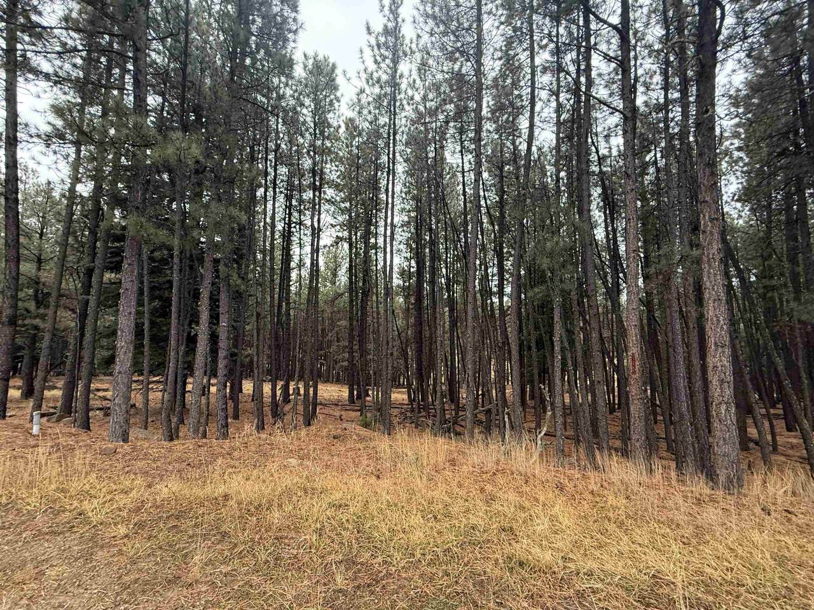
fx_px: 329
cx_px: 407
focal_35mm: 14
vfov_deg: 85.7
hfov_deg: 102.1
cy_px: 305
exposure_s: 1/99
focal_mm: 2.22
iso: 320
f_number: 2.2
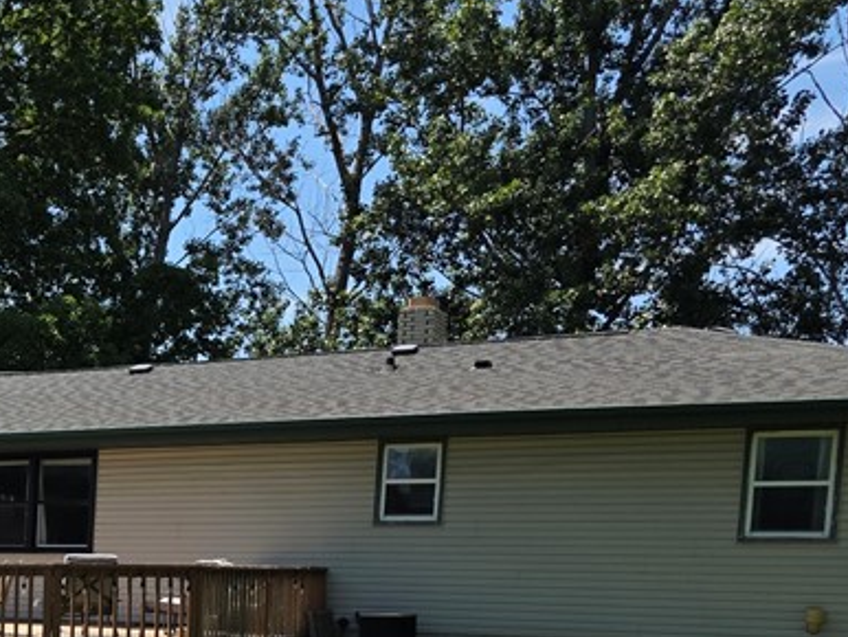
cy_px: 712
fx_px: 1495
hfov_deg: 26.8
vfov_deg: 22.6
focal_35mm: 61
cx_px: -253
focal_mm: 6.3
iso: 80
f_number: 1.7
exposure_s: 1/5296
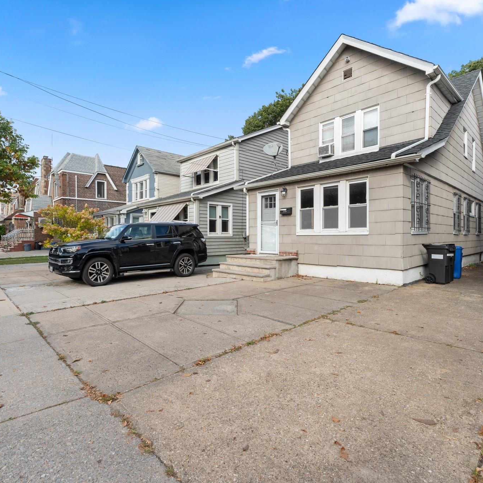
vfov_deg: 80.7
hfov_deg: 80.7
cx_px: 230
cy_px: 242
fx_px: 284
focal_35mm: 18
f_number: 10
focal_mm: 14
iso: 200
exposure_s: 1/60
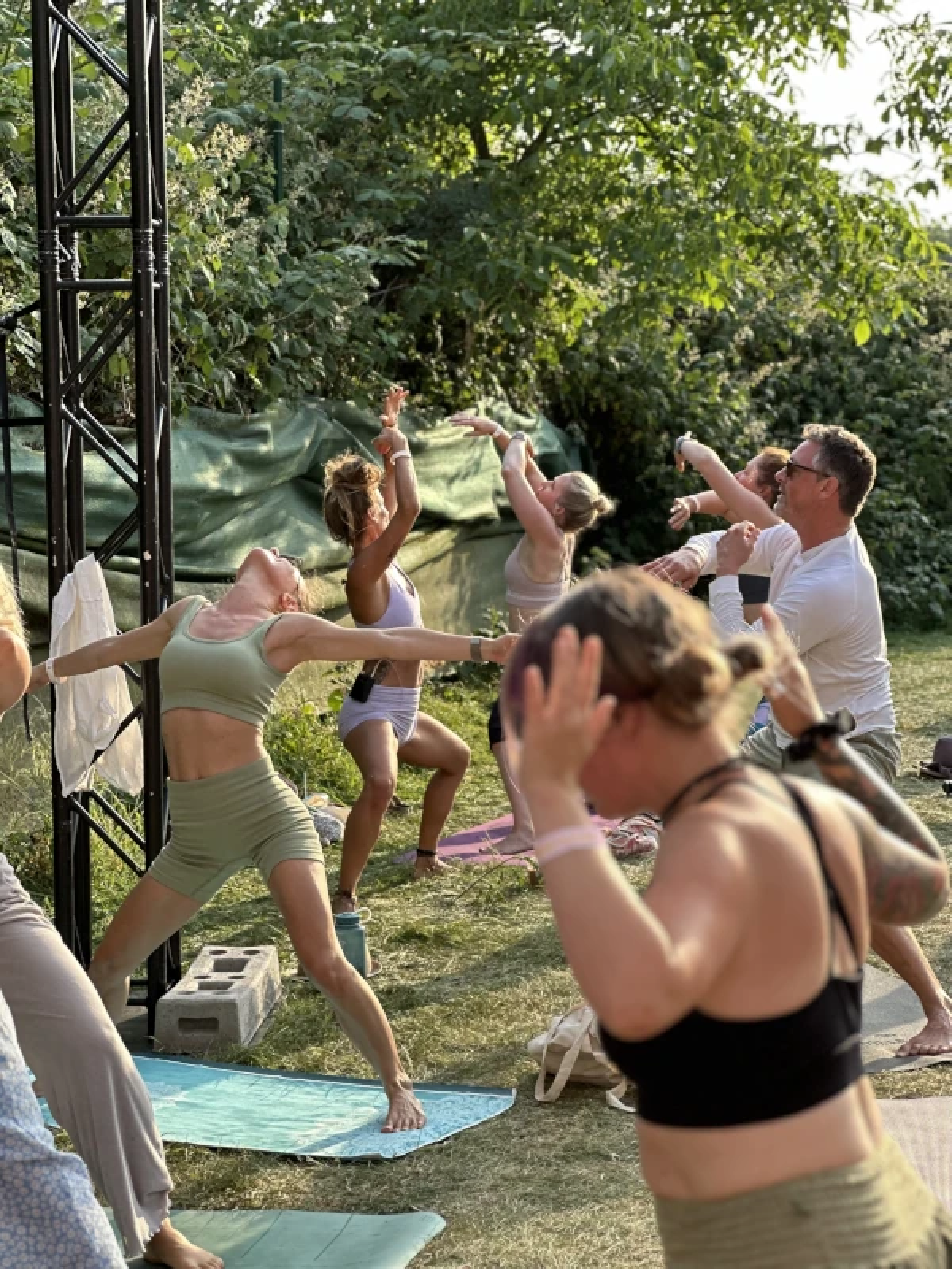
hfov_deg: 19.1
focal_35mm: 77
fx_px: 2824
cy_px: 634
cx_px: 476
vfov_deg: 25.3
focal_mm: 9
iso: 40
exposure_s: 1/121
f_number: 2.8
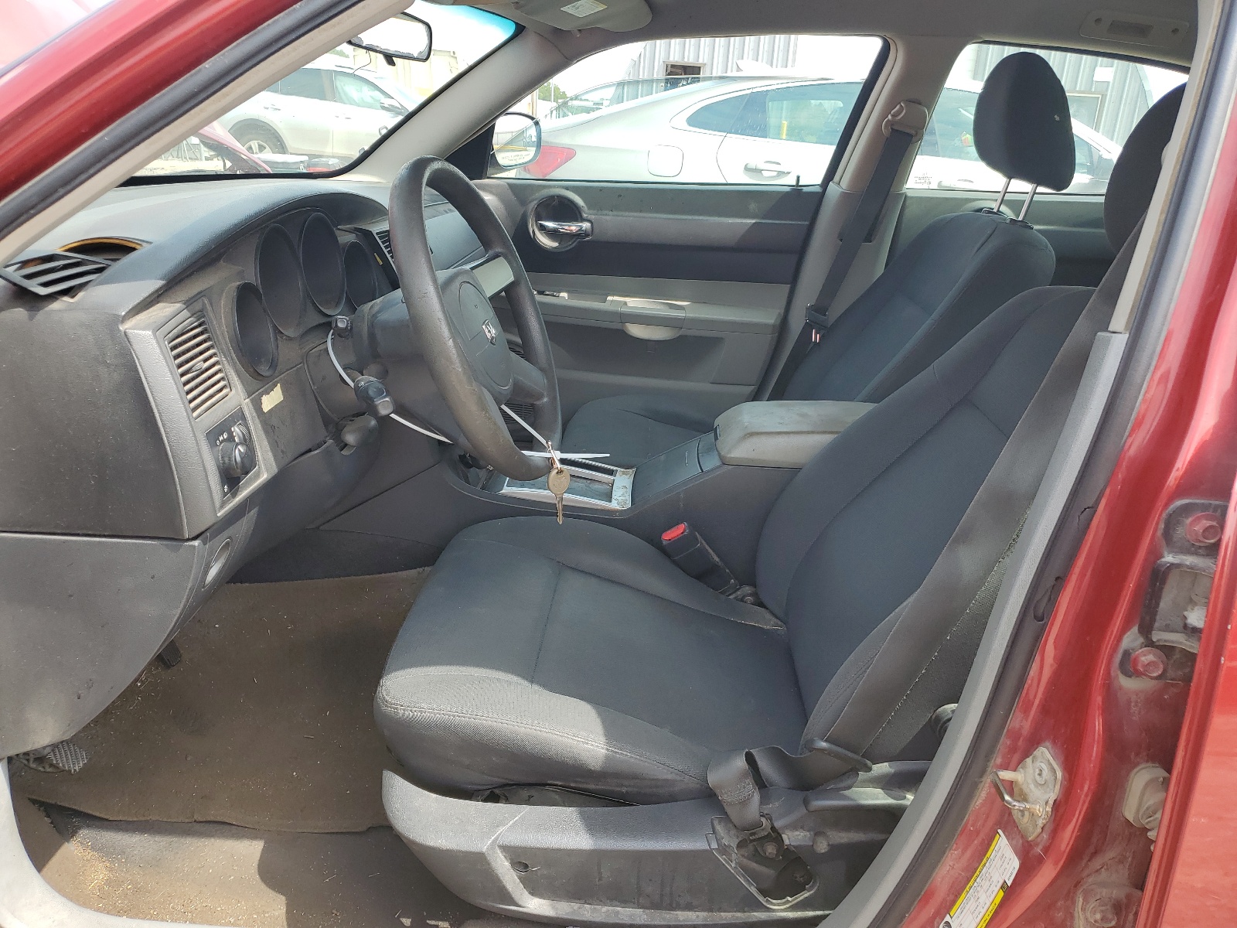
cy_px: 464
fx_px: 929
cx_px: 618
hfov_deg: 67.3
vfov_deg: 53.1
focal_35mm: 26
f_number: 1.5
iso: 50
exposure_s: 1/714
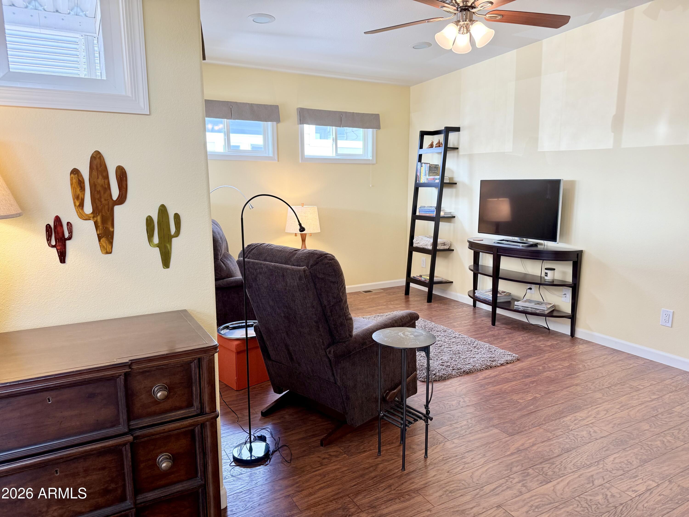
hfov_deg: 71.6
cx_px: 344
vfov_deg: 56.8
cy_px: 258
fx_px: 478
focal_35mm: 24
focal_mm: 6.76
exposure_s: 1/120
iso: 160
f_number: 1.78
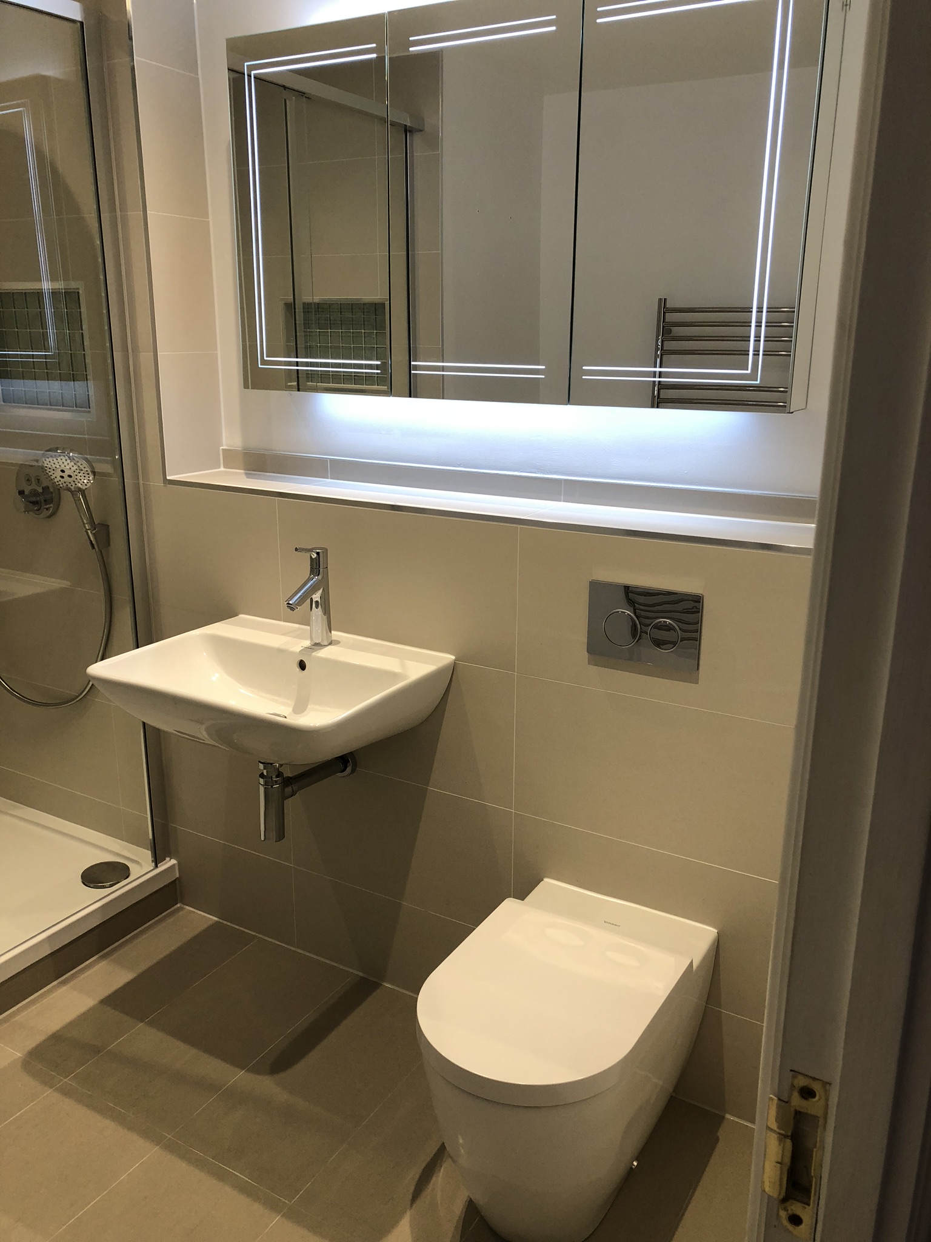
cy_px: 621
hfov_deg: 49.7
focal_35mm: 28
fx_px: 1004
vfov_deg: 63.4
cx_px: 466
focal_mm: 3.99
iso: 25
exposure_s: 1/33
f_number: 1.8
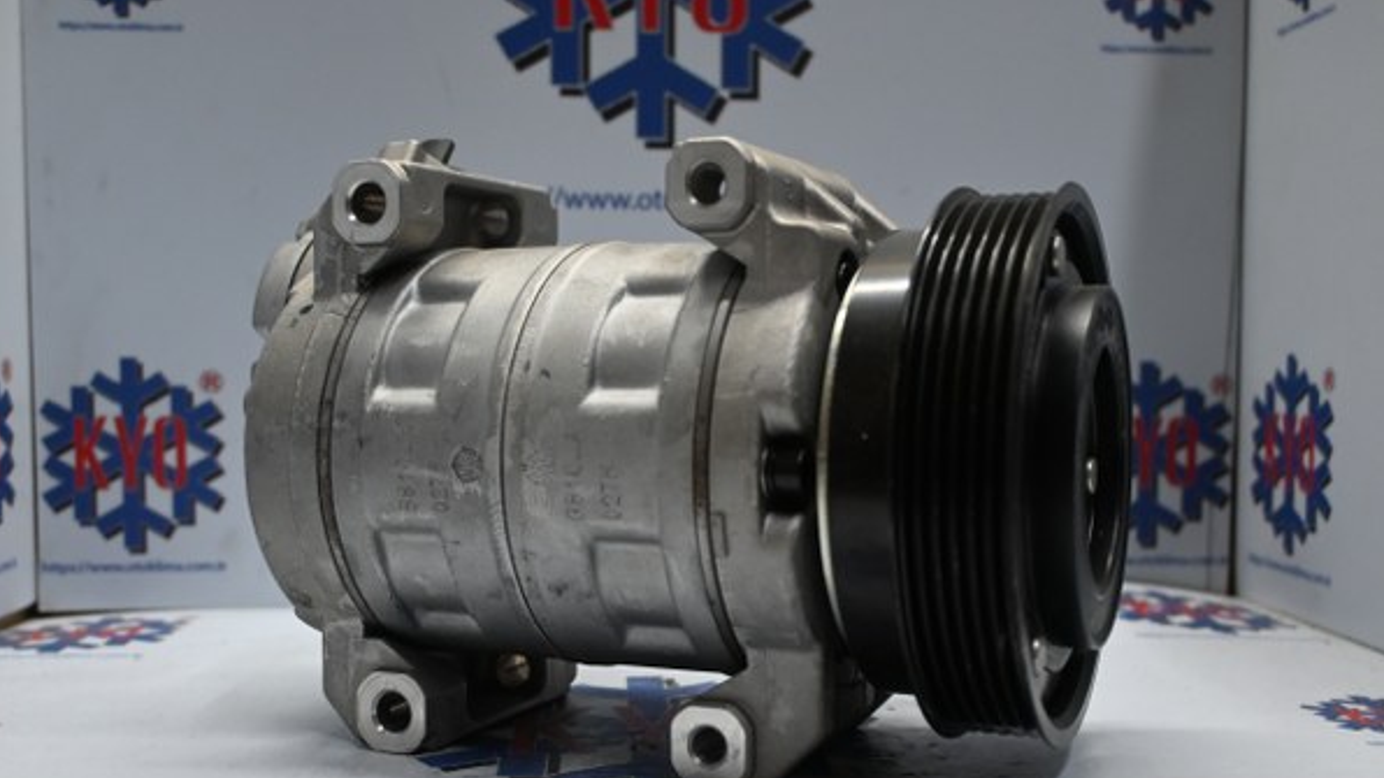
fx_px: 1450
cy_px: 460
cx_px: 692
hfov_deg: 51.0
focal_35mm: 40
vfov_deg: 30.0
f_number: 4.2
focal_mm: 25
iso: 1000
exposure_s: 1/125
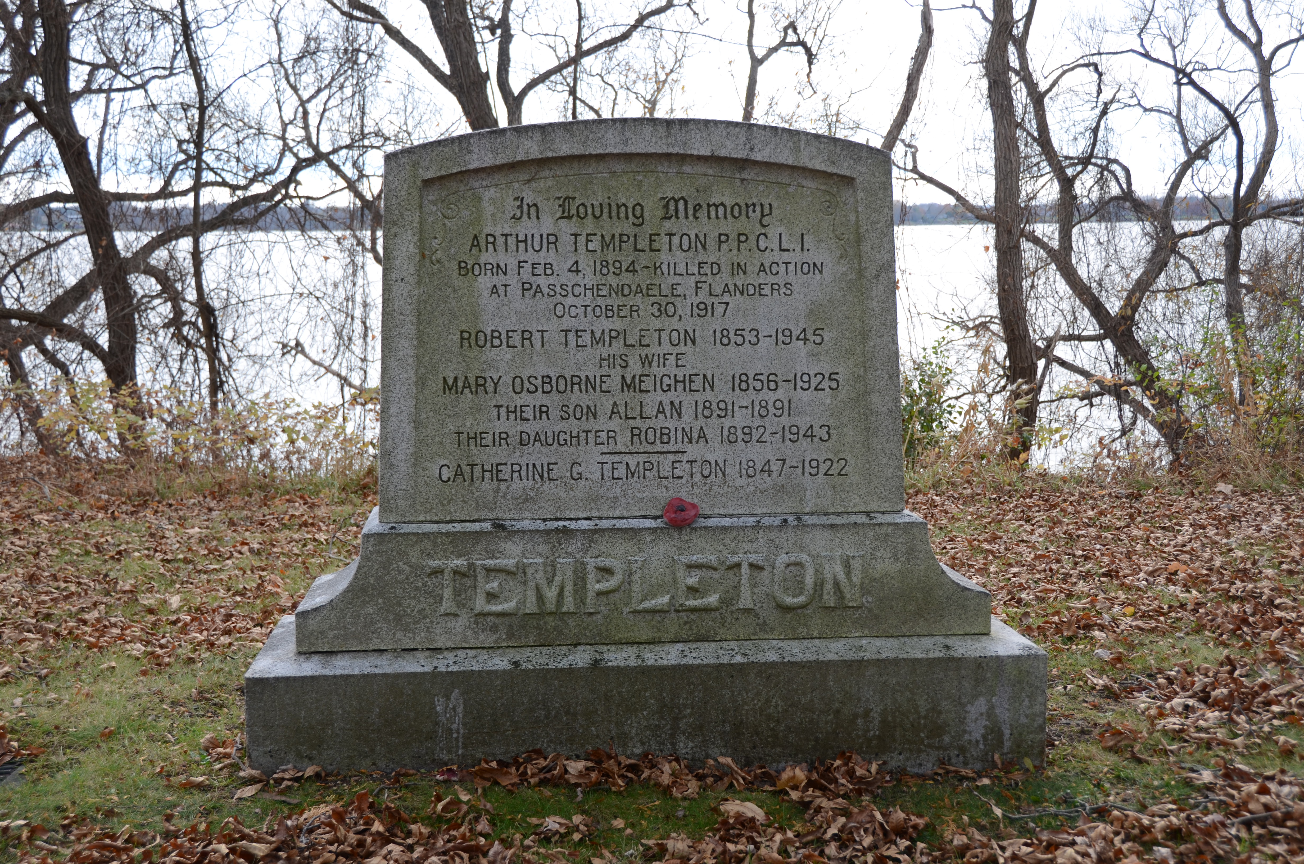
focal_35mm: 46
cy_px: 432
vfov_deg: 28.8
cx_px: 652
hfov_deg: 42.4
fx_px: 1681
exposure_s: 1/250
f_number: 5
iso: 100
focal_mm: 31
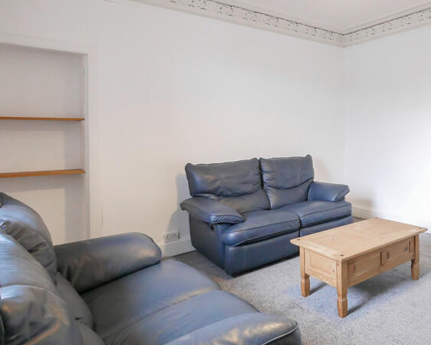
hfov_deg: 62.0
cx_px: 349
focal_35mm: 25
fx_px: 319
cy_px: 142
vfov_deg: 56.4
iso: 2000
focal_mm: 7
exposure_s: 1/60
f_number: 4
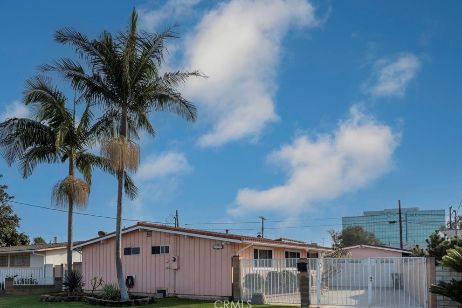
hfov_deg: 60.1
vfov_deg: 42.2
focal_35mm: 31
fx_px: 399
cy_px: 152
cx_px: 224
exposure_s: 1/500
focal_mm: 30.1
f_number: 8
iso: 400
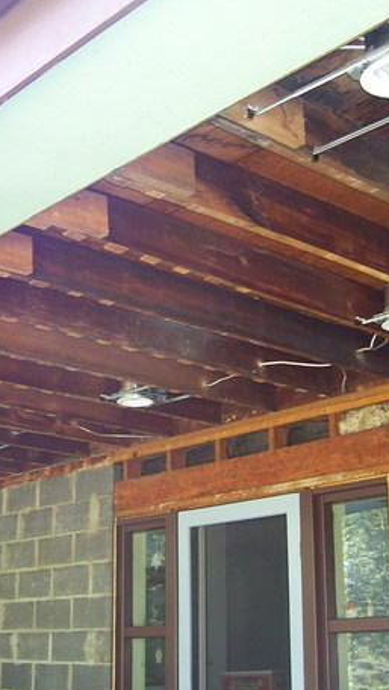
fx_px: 1007
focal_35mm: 55
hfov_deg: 21.4
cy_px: 360
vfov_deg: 37.8
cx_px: 44
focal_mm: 6
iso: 200
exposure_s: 1/60
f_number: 2.7
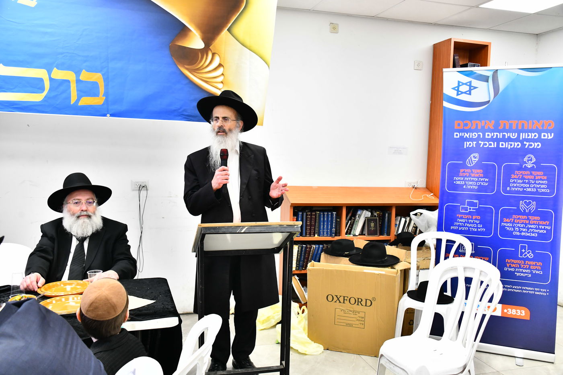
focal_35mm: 32
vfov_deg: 41.1
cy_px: 188
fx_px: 500
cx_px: 282
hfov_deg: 58.7
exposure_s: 1/100
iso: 2500
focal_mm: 32
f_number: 5.6
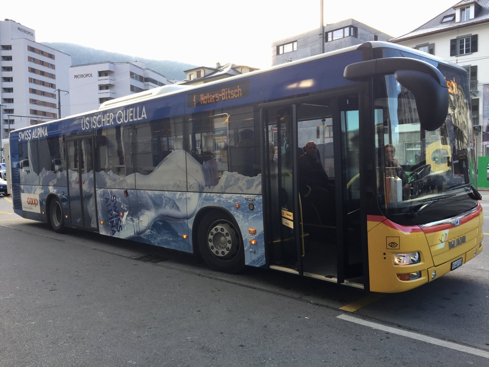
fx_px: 410
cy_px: 184
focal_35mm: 29
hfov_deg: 61.7
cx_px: 244
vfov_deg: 48.2
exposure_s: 1/120
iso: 32
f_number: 2.2
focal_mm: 4.15
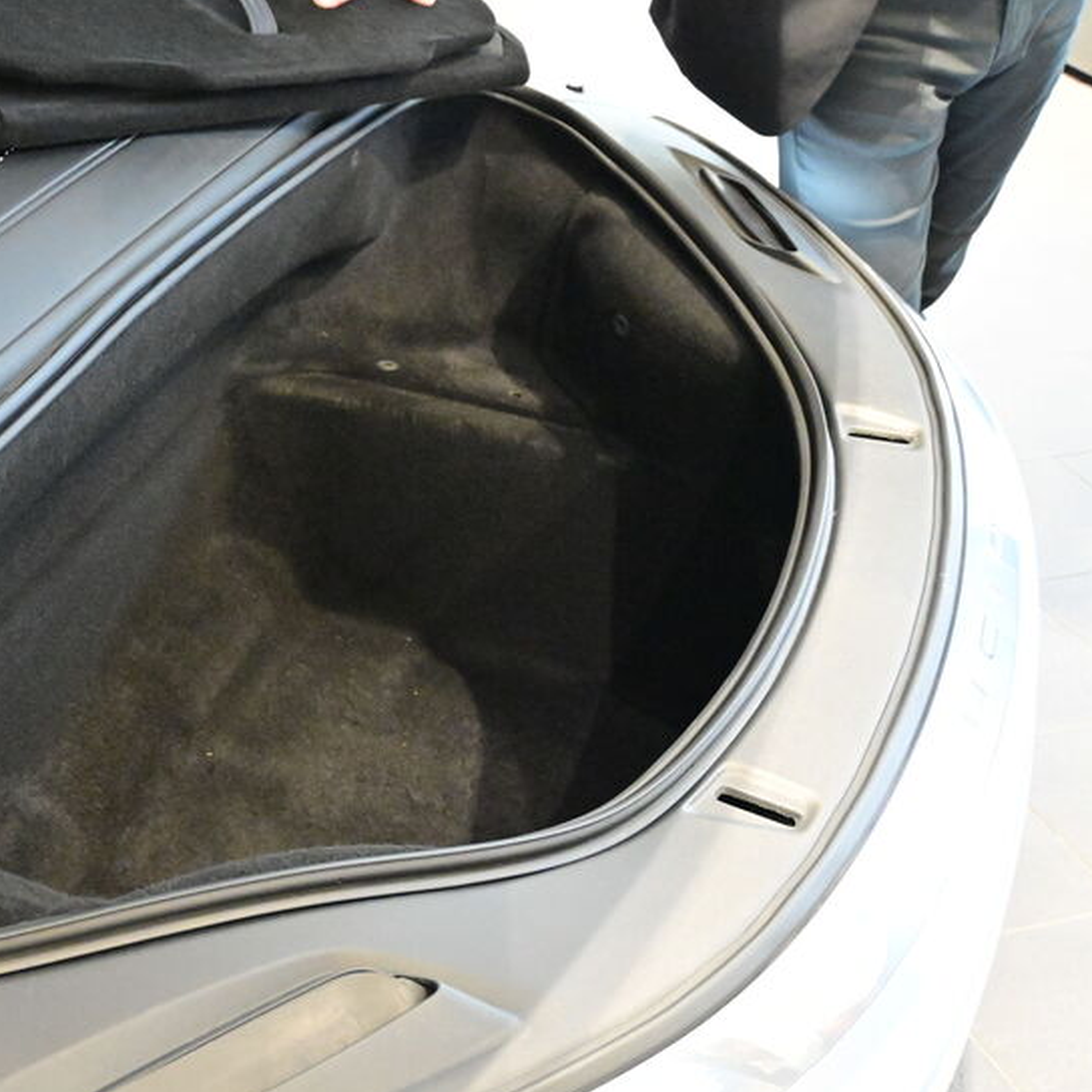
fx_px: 1847
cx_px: 181
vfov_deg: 32.9
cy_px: 540
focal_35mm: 52
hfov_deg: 31.8
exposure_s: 1/40
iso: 5600
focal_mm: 23
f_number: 4.2
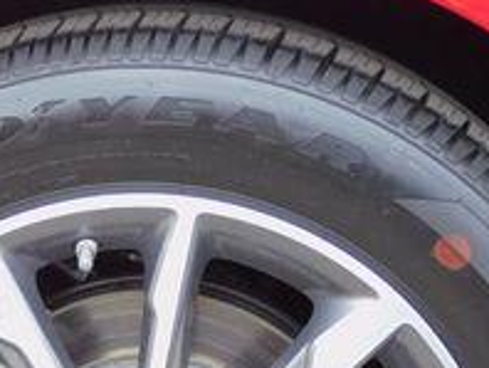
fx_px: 1598
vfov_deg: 12.9
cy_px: 415
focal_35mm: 113
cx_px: 74
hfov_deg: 17.2
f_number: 3.8
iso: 160
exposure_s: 1/30
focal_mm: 6.3
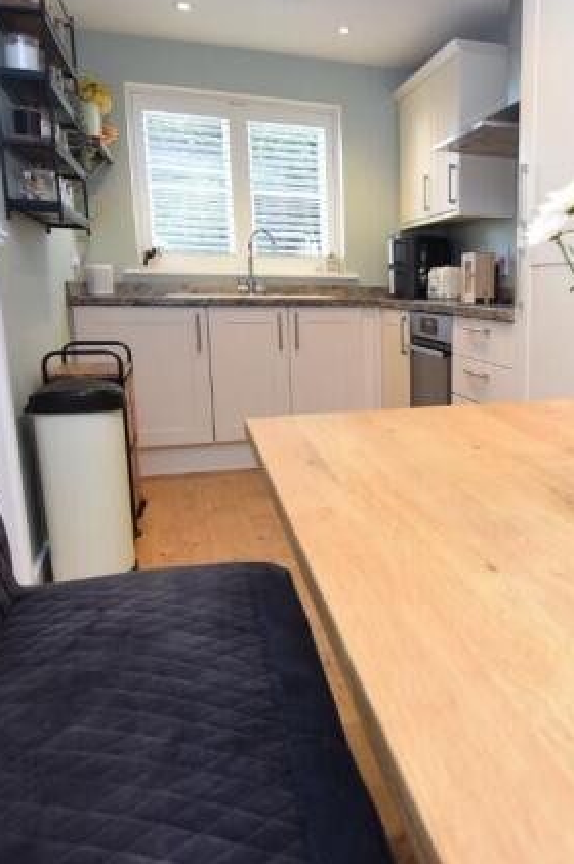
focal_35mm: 28
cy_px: 430
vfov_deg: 65.5
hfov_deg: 44.1
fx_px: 671
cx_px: 461
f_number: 4
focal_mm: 12
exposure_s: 1/60
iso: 500
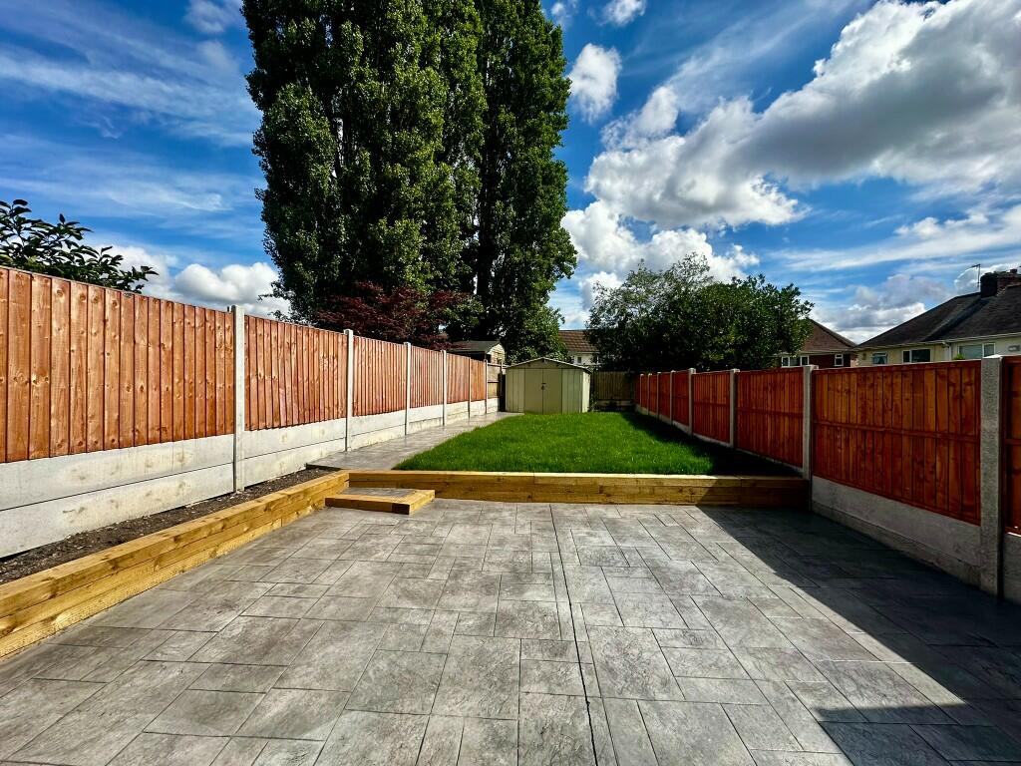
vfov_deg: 85.7
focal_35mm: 14
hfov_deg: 102.1
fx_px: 413
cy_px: 383
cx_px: 510
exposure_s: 1/1887
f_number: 2.2
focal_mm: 2.22
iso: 40
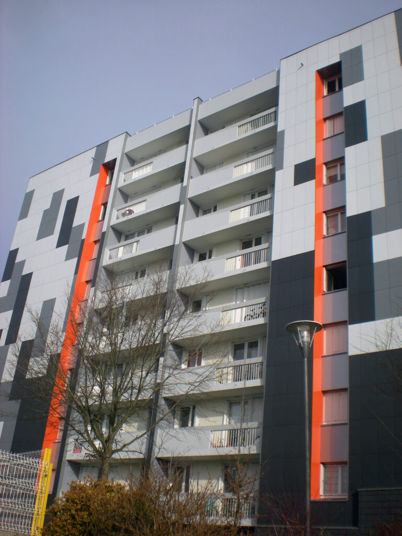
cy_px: 268
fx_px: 588
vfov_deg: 49.0
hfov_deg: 37.7
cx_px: 201
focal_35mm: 38
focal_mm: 6.3
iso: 64
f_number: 4.6
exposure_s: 1/648
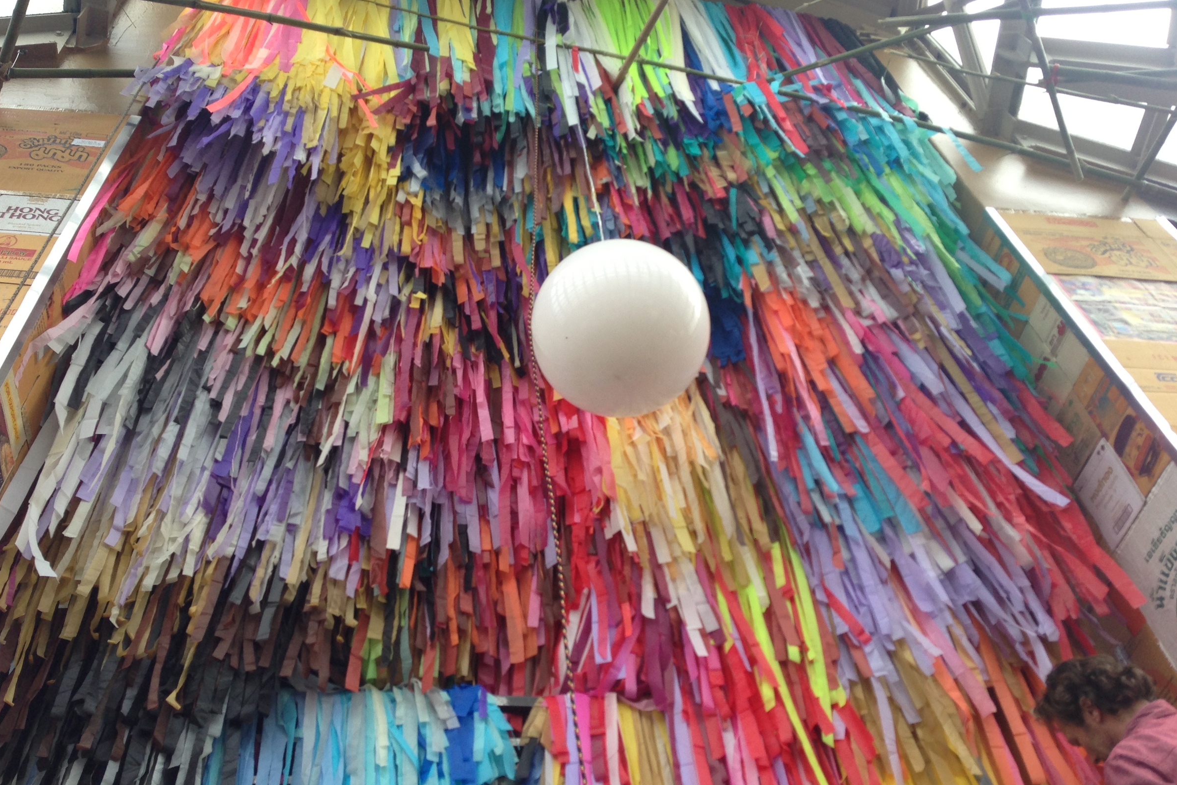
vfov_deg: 36.9
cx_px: 568
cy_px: 415
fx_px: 1177
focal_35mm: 36
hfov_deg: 53.1
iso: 50
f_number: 2.4
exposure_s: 1/120
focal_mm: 4.13
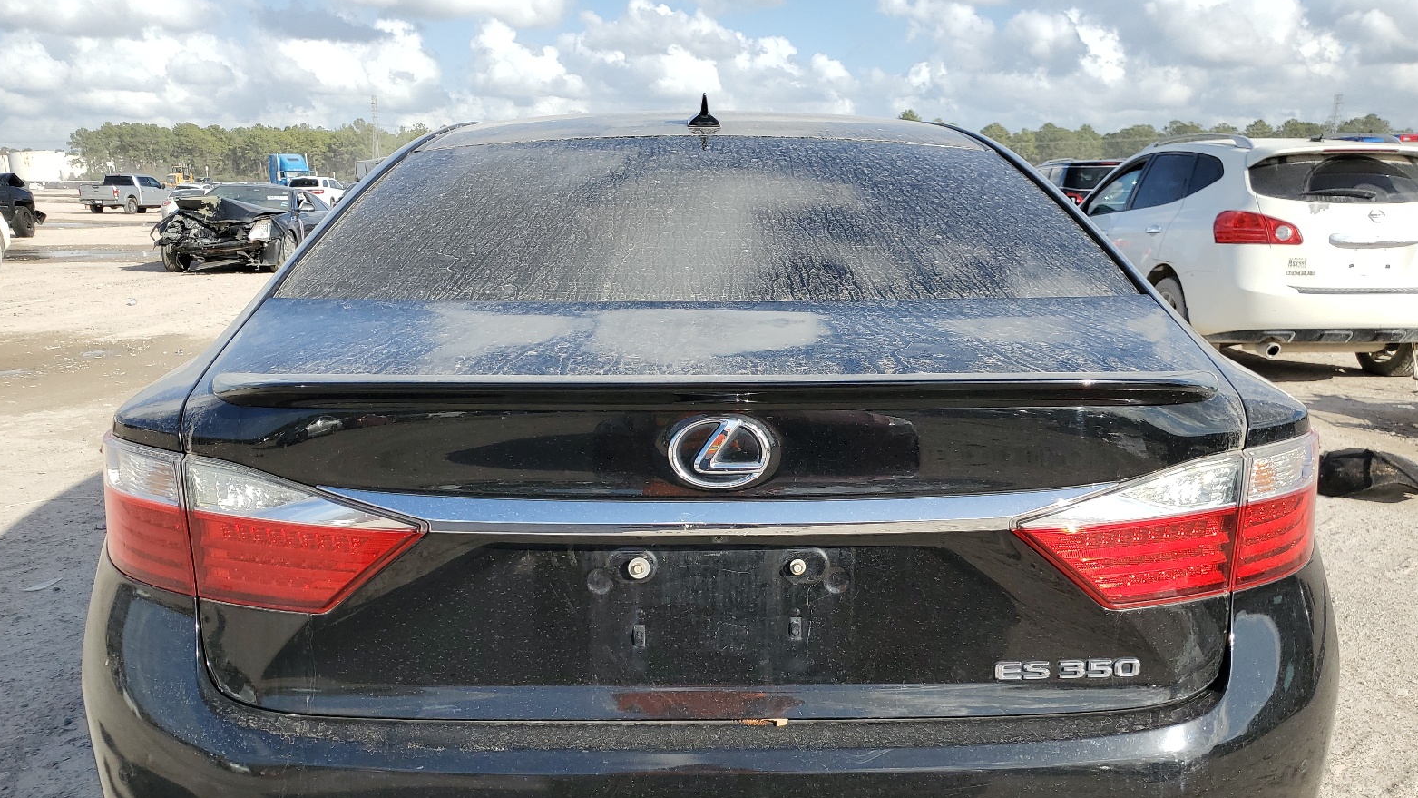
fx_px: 1090
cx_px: 701
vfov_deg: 39.7
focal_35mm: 29
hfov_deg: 66.1
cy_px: 527
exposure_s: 1/2500
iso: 50
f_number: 1.5
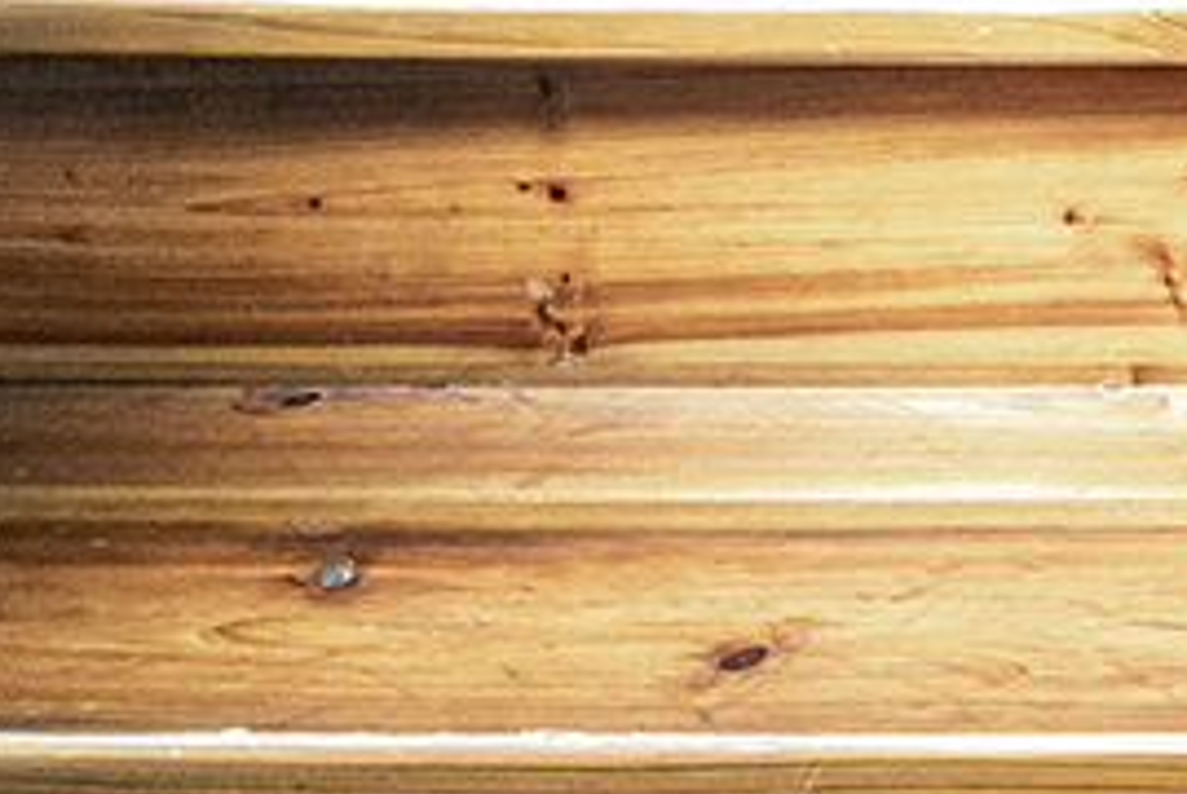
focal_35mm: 114
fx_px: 3763
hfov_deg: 13.5
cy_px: -1599
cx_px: 2798
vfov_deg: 9.4
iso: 1000
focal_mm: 16
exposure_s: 1/160
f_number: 4
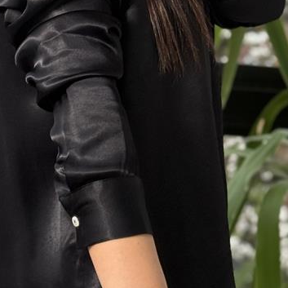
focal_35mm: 160
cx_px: 122
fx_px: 1506
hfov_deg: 10.9
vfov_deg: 10.9
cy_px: 44
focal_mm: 6.76
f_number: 1.78
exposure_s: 1/121
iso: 50
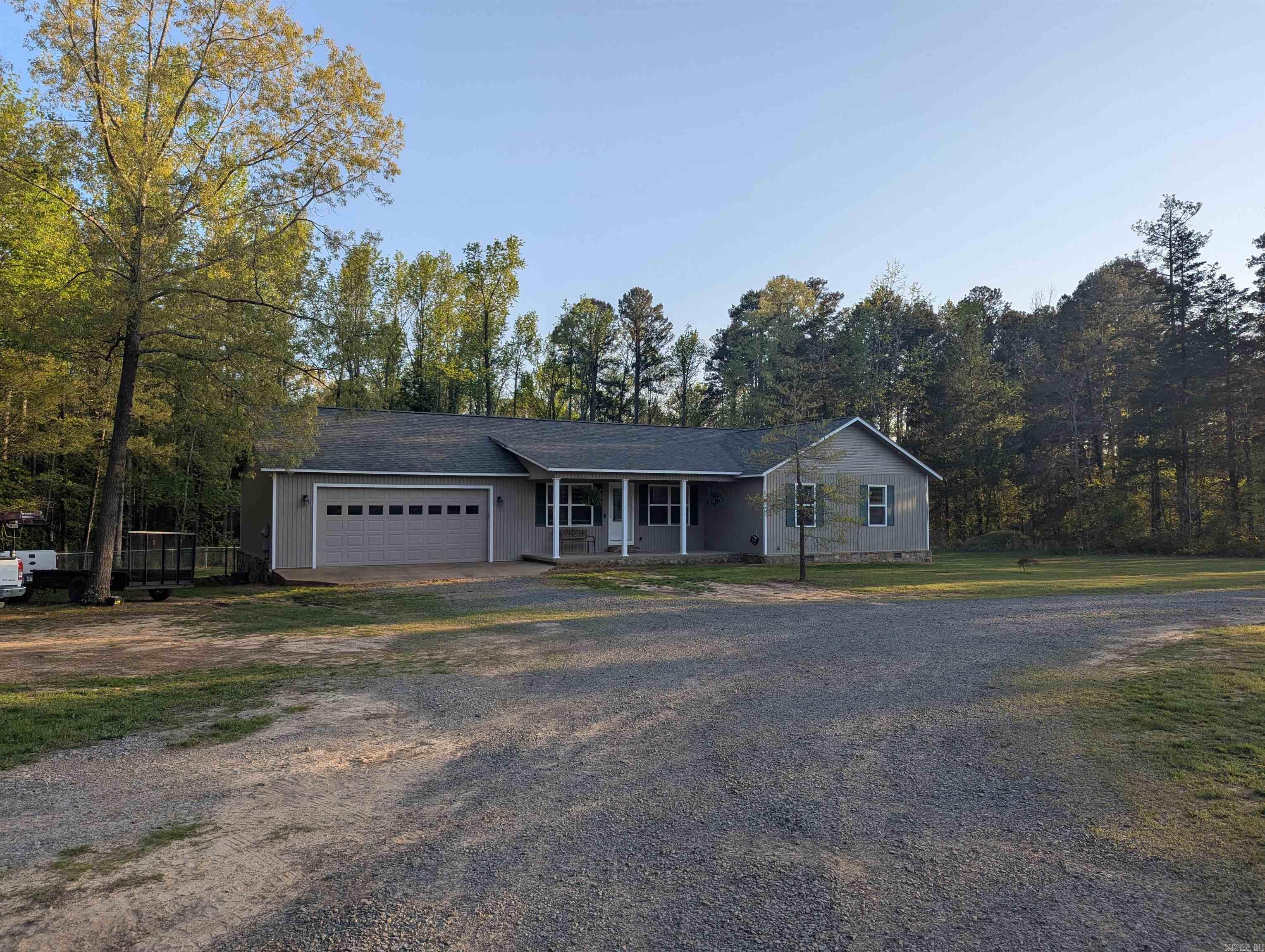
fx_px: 878
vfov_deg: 56.9
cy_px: 476
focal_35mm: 24
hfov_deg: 71.5
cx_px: 632
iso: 47
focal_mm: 6.81
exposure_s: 1/960
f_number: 1.85
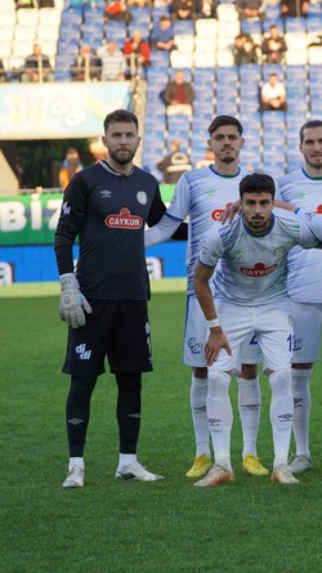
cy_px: 286
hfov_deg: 5.0
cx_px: 361
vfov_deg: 8.9
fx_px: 3692
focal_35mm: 243
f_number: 5
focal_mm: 154
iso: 125
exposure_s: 1/160
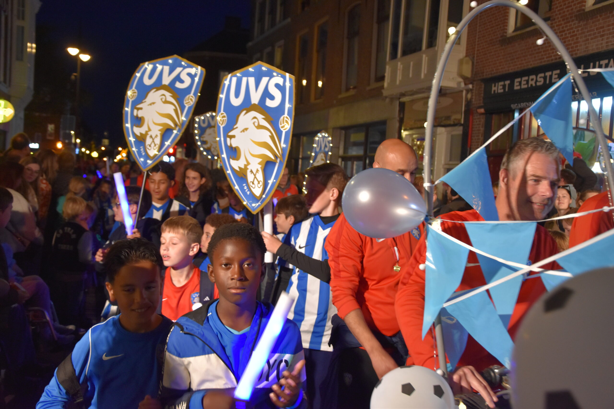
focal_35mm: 45
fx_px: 767
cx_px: 307
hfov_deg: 43.6
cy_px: 204
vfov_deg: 29.9
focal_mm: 30
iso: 1250
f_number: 4.2
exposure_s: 1/60
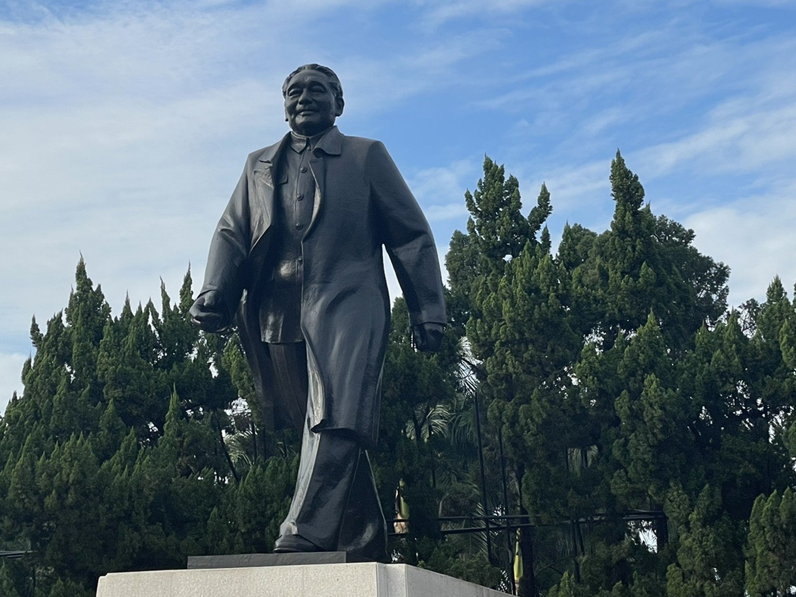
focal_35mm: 82
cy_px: 354
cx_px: 288
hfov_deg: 23.8
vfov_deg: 18.0
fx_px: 1885
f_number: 2
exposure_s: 1/1410
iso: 25
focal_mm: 6
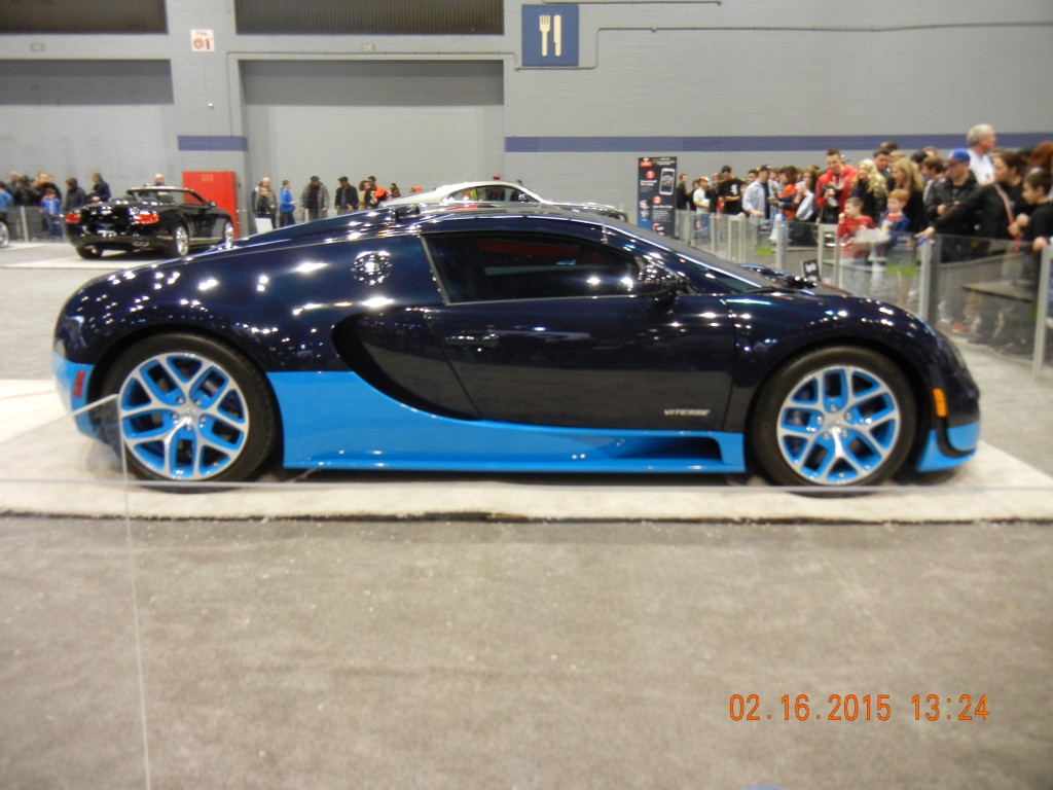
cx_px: 526
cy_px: 395
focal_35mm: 30
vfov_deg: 46.8
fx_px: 913
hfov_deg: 60.0
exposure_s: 1/33.3
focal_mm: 5.4
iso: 400
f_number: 3.5
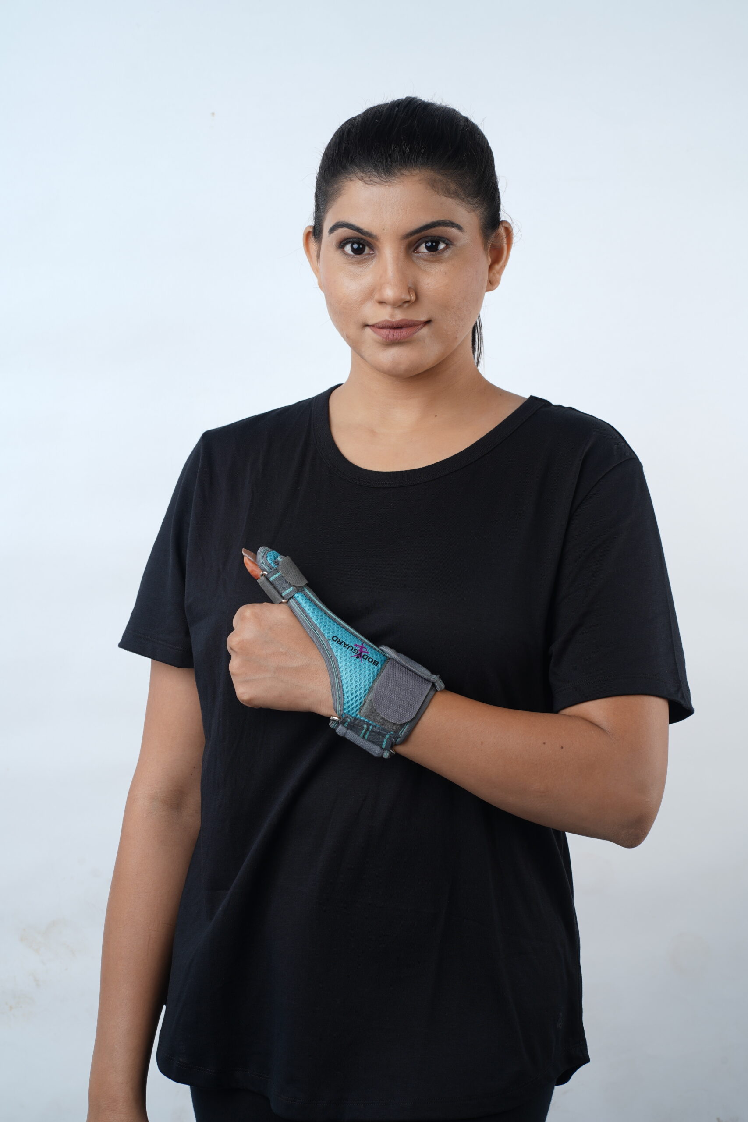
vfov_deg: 23.9
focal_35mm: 85
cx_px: 374
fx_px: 2649
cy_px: 561
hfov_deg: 16.1
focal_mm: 85
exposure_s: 1/160
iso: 50
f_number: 13
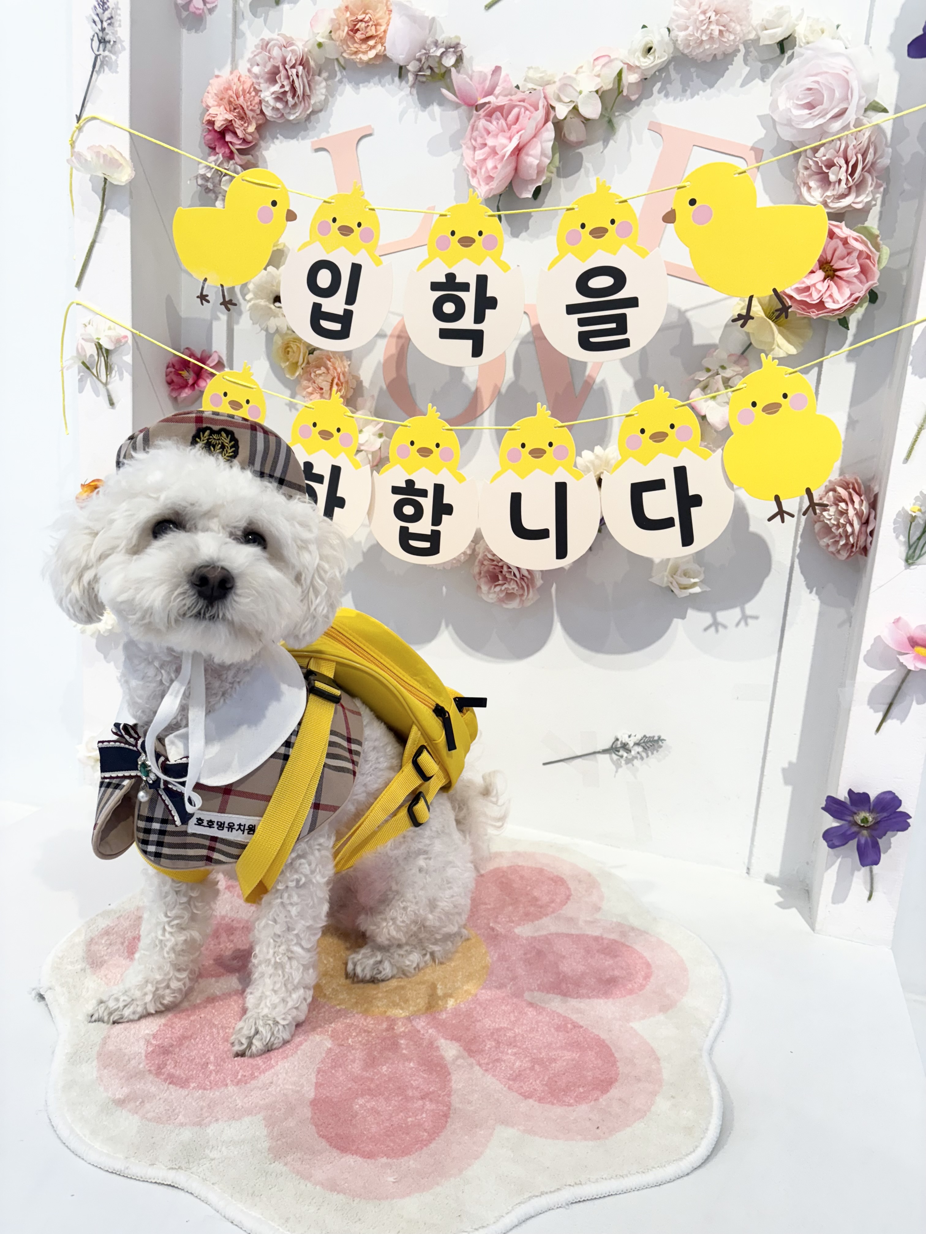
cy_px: 617
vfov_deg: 67.3
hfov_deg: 53.1
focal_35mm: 26
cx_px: 463
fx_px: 927
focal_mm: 5.96
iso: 80
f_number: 1.6
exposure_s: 1/120
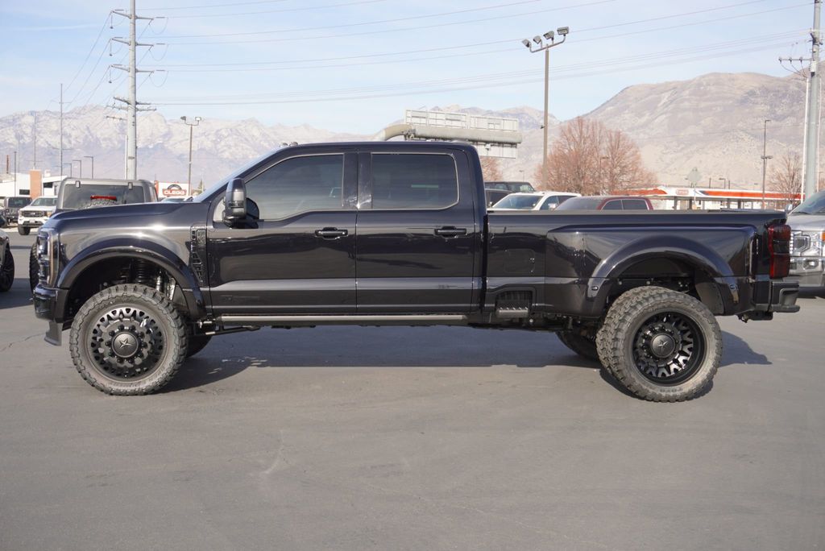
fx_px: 963
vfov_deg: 31.9
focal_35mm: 42
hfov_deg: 46.4
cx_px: 412
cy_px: 276
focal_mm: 28
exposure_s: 1/320
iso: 100
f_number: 5
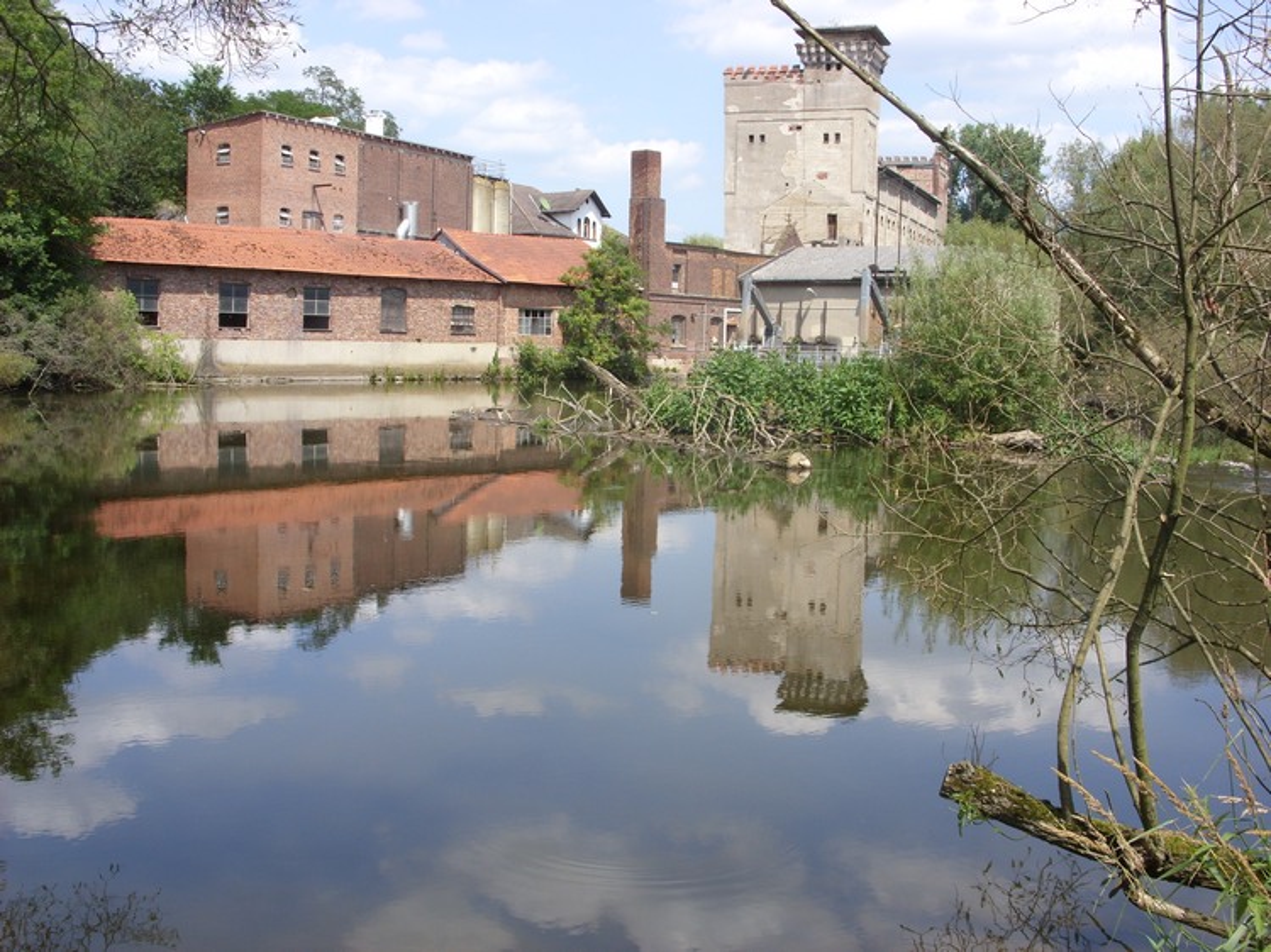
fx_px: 1395
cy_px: 476
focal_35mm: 38
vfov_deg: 37.7
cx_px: 636
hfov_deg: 49.0
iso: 50
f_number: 4.9
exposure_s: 1/272
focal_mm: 6.3
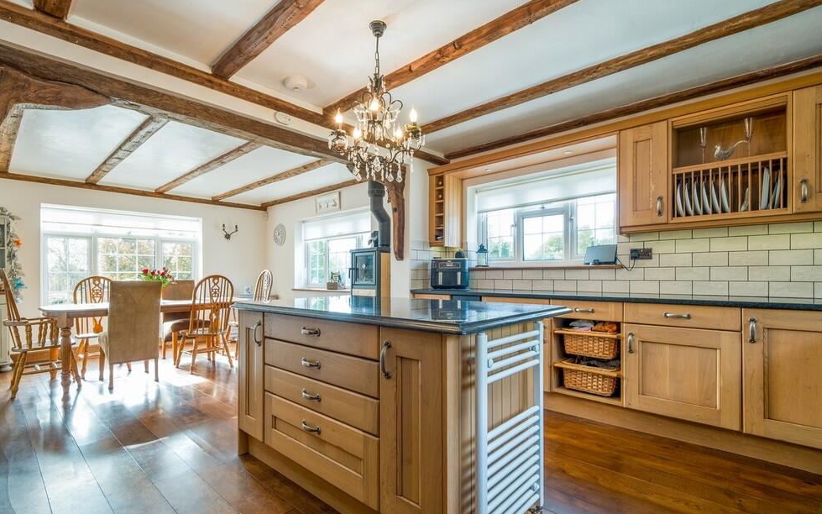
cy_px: 262
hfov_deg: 97.8
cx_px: 401
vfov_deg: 71.3
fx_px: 358
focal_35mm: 16
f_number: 7.1
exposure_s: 1/60
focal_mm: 10.3
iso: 160
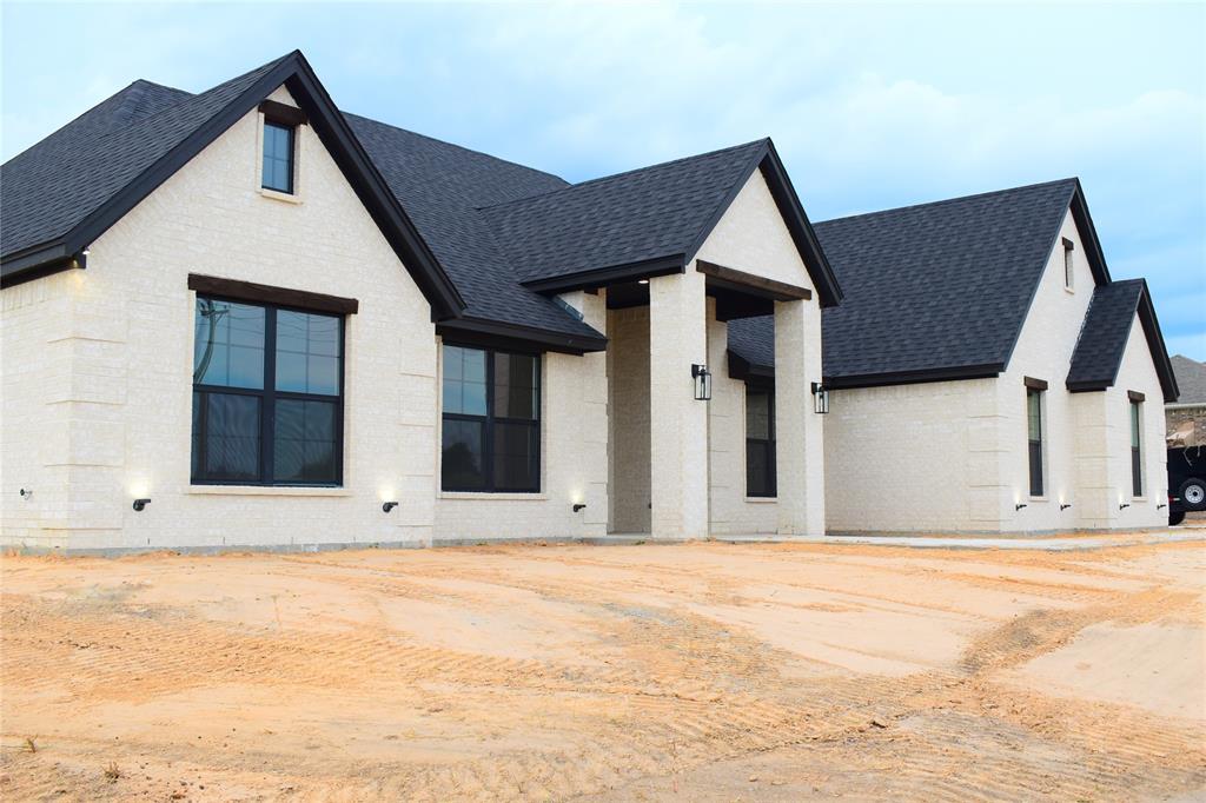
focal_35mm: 36
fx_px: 1206
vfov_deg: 36.8
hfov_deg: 53.1
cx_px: 603
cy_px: 402
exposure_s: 1/250
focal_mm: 24
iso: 200
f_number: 8
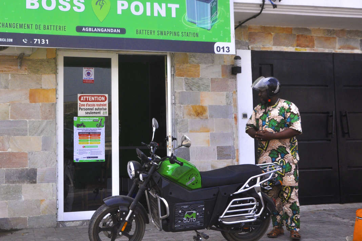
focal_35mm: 51
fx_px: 509
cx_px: 127
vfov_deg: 26.6
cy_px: 92
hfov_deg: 38.8
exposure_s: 1/320
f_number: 9
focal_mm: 25
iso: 400
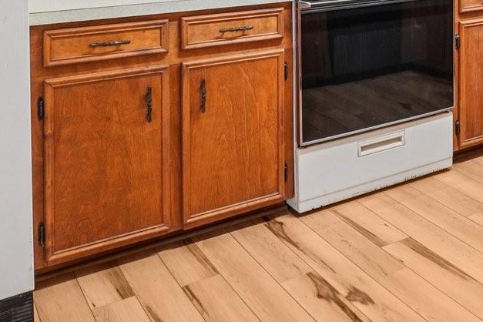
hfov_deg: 34.9
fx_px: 657
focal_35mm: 49
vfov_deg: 24.4
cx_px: 528
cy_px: -84
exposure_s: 1/13
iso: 400
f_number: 8
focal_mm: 10
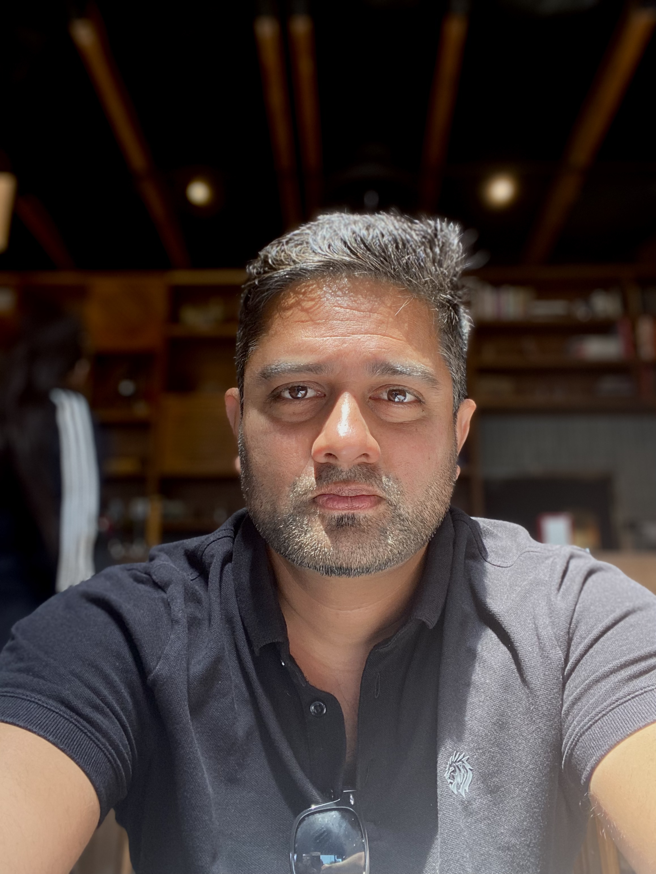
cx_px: 328
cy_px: 437
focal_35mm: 30
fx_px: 758
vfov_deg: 60.0
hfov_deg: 46.8
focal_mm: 2.71
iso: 50
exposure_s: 1/120
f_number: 2.2
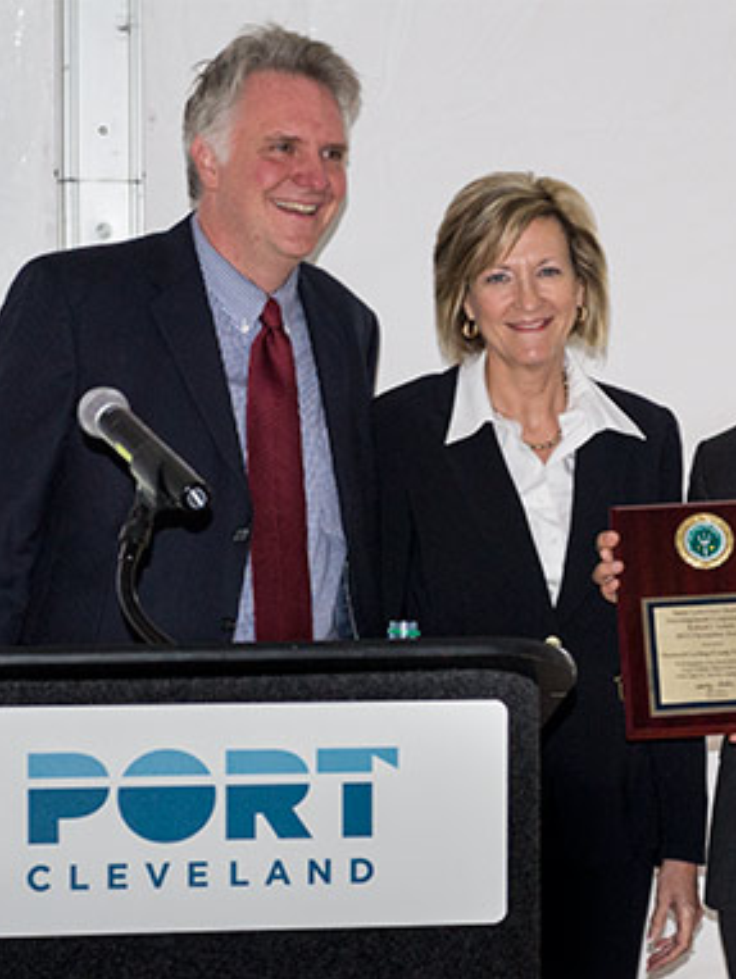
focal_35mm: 105
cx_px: 446
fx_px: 2973
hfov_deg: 14.1
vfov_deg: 18.7
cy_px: 493
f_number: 5.6
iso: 800
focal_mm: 48
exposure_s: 1/60
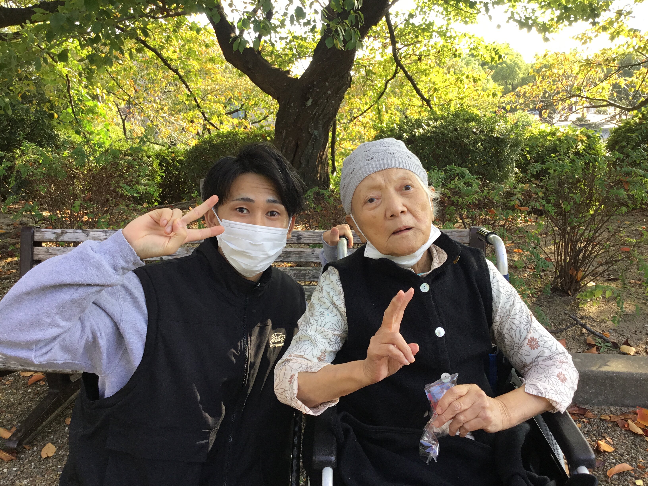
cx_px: 324
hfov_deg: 58.4
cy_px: 243
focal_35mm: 31
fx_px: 580
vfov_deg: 45.4
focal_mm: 3.3
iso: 40
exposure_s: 1/120
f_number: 2.4
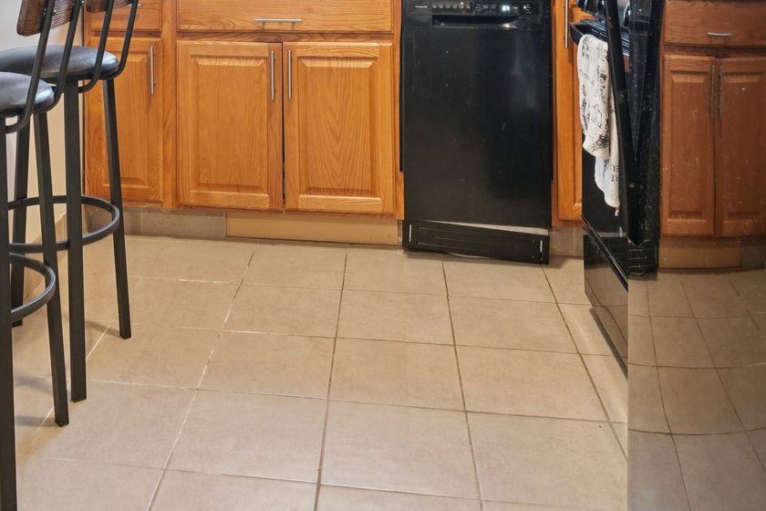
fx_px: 830
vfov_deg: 30.5
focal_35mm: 39
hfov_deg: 48.4
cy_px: -53
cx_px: 233
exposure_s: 1/3.33
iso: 400
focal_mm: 16
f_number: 8
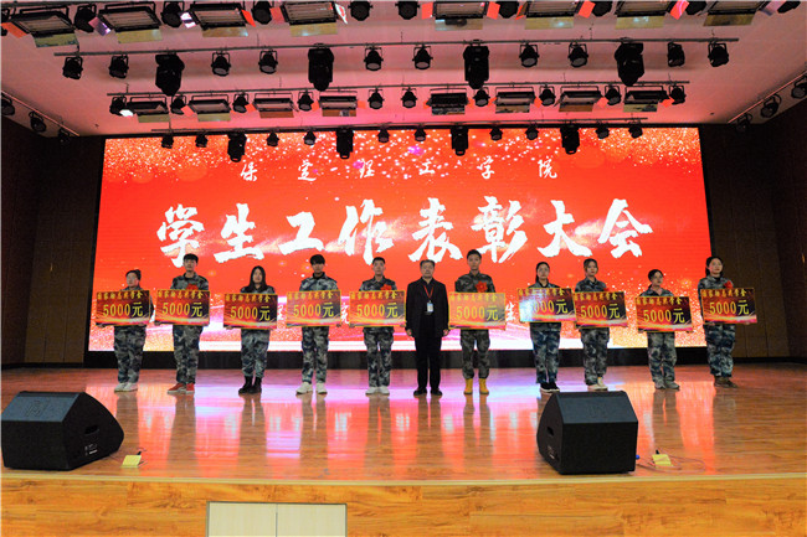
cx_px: 404
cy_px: 268
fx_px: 448
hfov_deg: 84.0
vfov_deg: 61.9
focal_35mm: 20
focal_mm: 20
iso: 5000
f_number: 7.1
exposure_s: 1/200
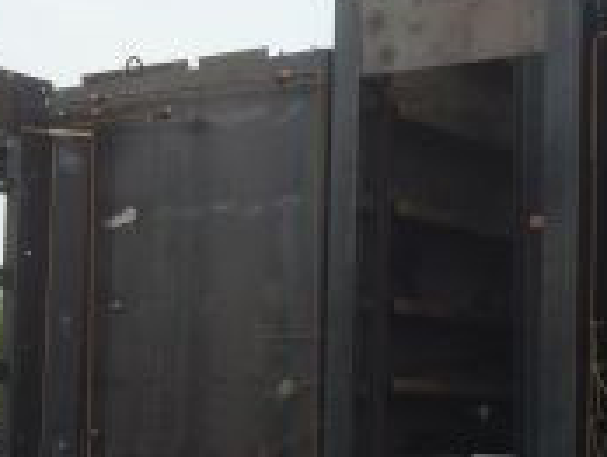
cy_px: 330
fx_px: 1510
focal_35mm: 86
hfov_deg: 21.6
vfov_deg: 17.1
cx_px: 652
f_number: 2.2
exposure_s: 1/933
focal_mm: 4.12
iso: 32
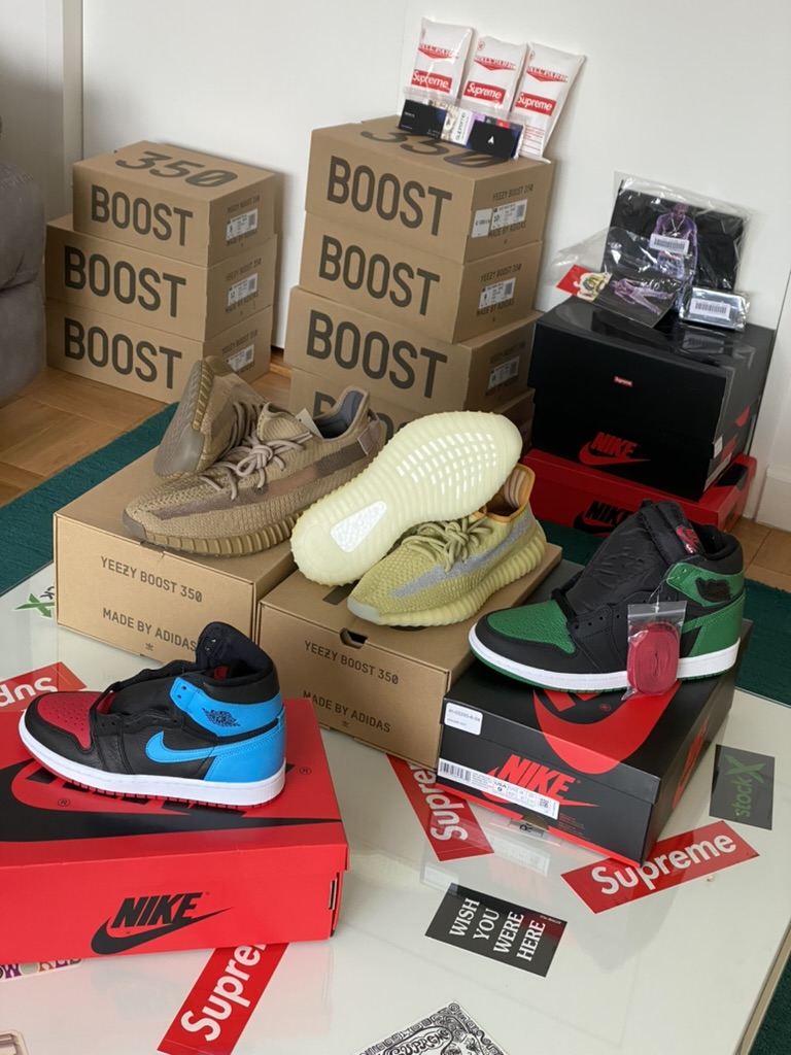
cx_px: 396
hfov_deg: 28.0
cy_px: 528
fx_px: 1584
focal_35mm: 52
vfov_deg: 36.8
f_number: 2
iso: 125
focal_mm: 6
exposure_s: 1/77
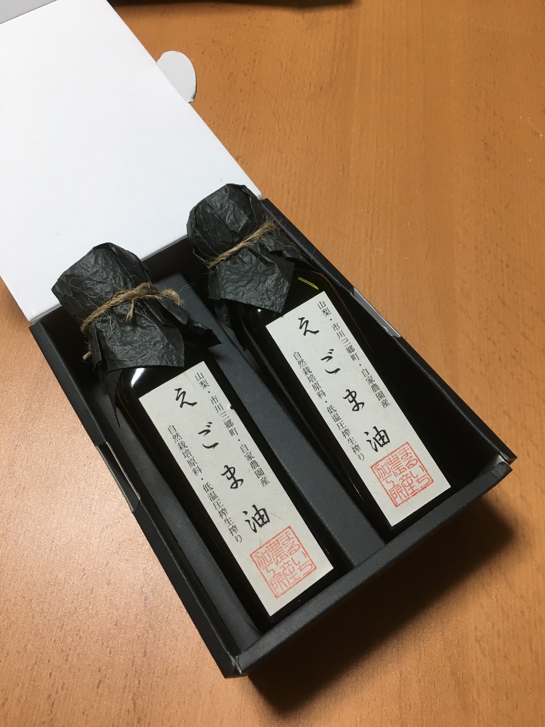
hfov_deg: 48.2
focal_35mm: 29
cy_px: 364
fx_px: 609
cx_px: 272
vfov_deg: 61.7
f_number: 2.2
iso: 64
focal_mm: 4.15
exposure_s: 1/30
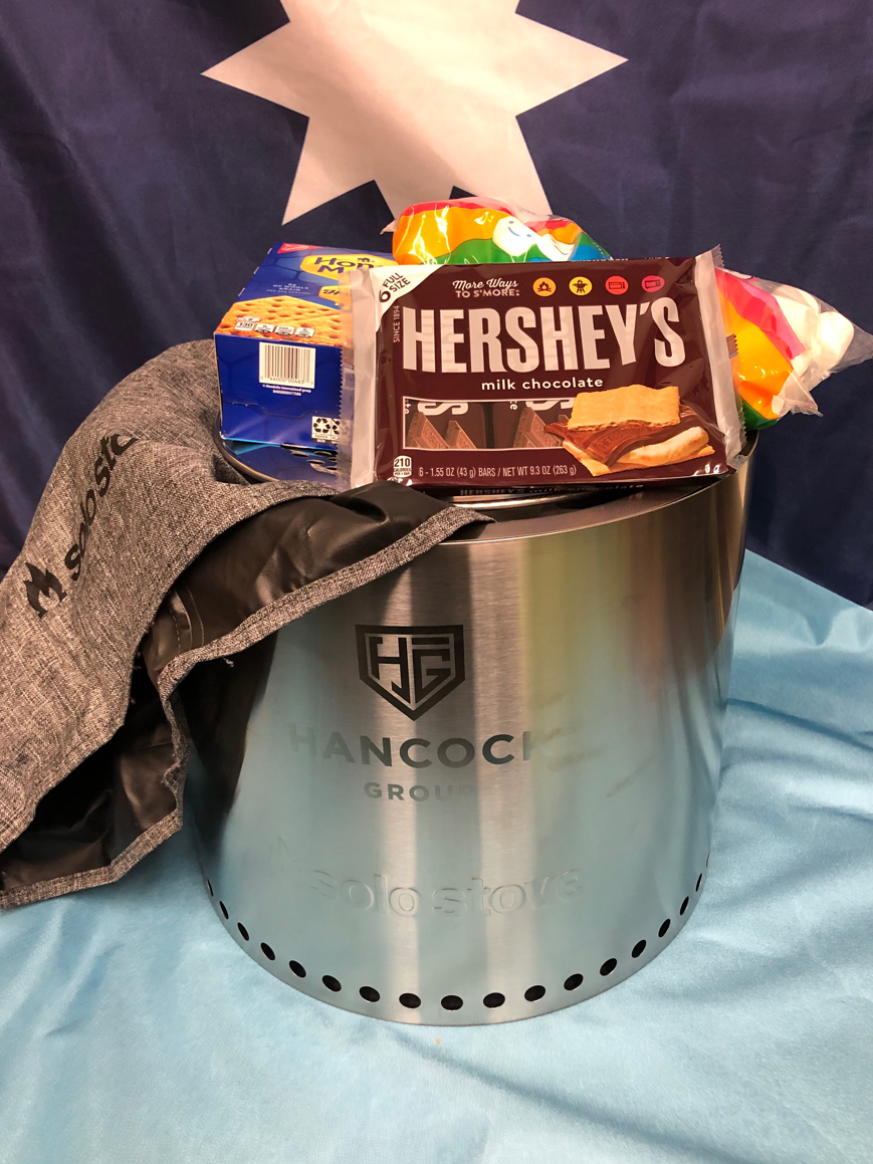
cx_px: 427
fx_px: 975
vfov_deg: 61.7
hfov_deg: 48.2
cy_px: 573
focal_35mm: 29
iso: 64
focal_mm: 4
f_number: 1.8
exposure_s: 1/15
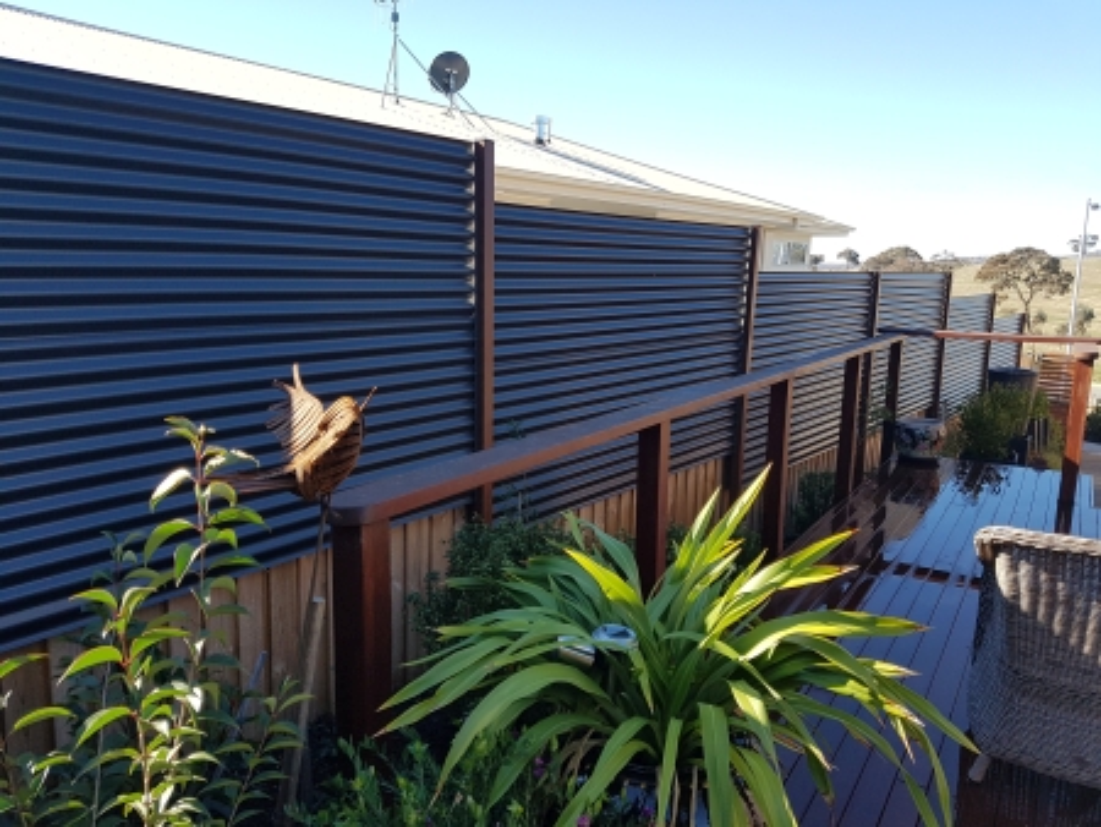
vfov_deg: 53.1
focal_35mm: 26
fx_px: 827
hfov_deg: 67.3
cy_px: 414
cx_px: 550
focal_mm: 4.2
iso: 50
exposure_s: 1/782
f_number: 1.7
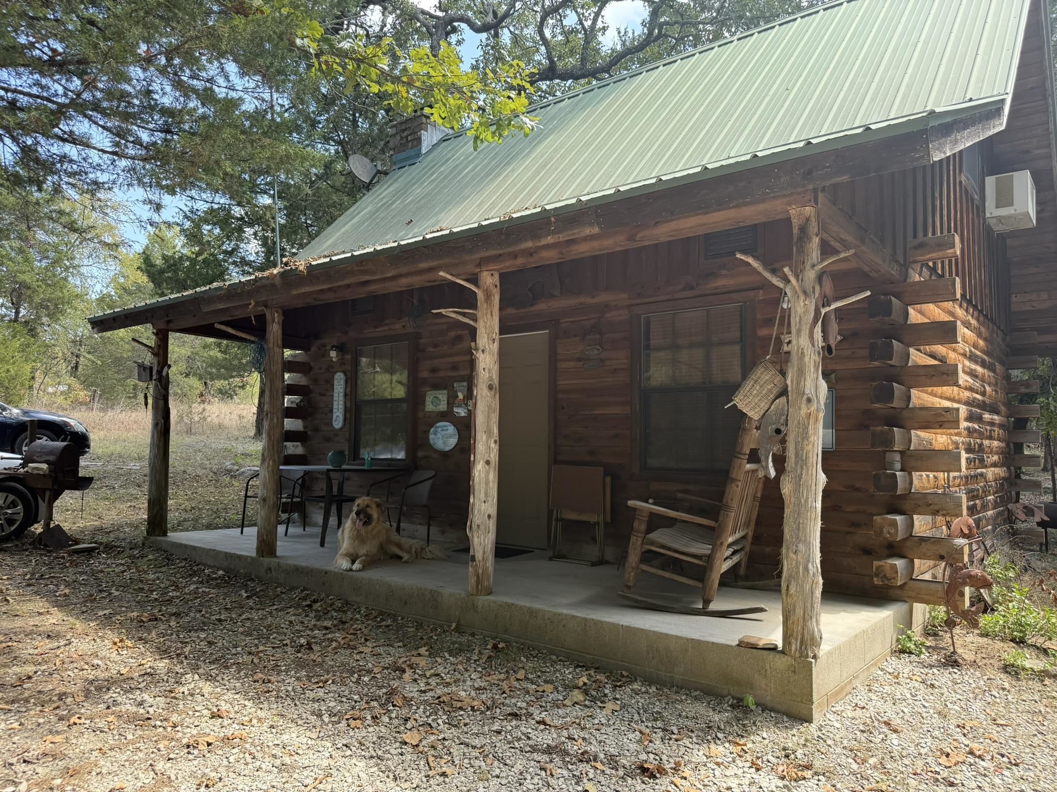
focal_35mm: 24
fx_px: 733
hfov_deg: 71.6
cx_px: 528
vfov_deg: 56.8
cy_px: 396
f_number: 1.78
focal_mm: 6.76
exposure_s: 1/356
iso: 100
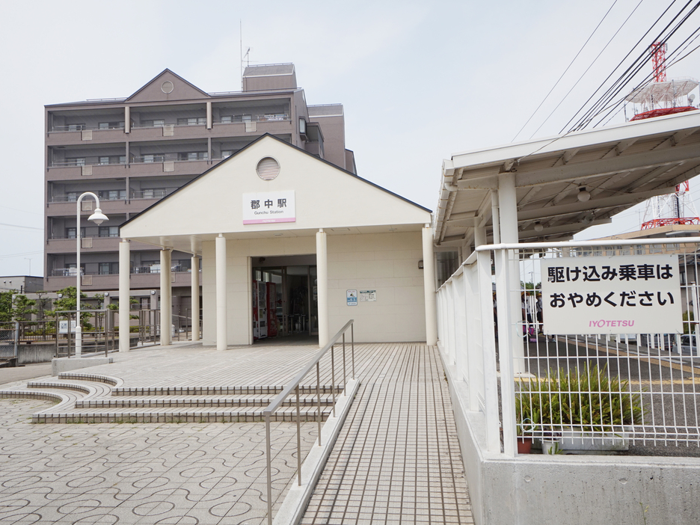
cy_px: 257
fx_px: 607
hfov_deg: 59.9
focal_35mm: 30
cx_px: 336
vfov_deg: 46.8
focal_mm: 18
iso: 100
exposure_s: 1/200
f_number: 11
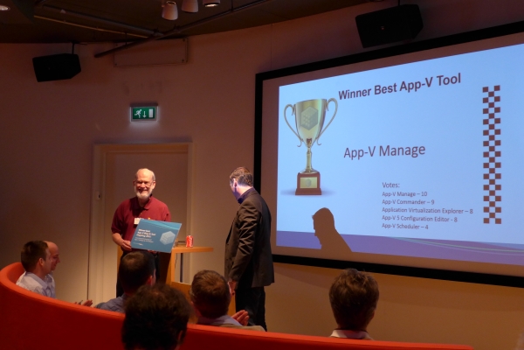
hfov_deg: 43.6
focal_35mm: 45
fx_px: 655
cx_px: 262
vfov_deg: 29.9
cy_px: 175
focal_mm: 8.4
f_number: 1.8
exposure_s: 1/80
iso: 320
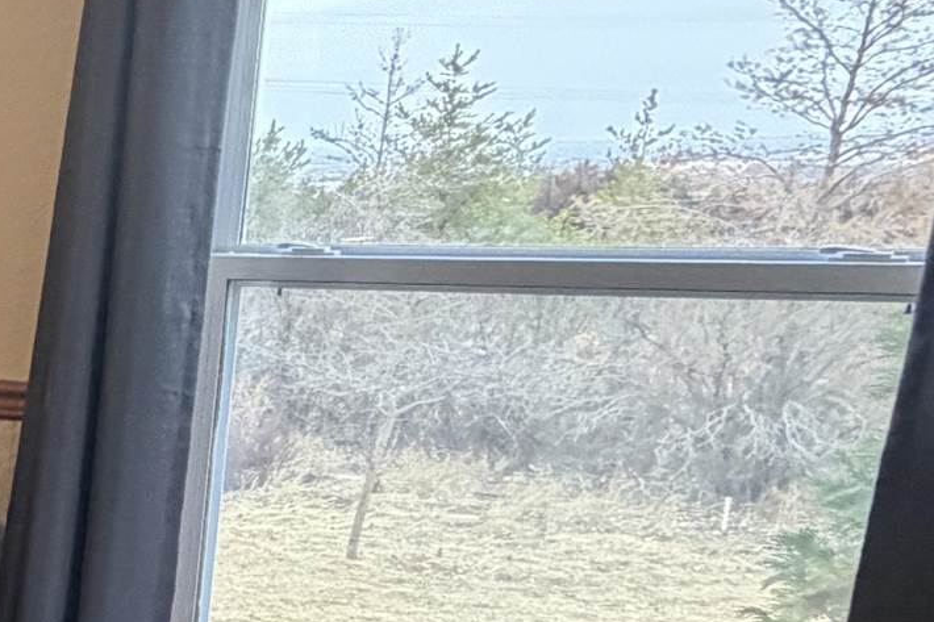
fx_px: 1634
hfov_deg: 20.7
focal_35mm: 63
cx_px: -792
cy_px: 512
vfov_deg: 21.3
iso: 320
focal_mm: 2.22
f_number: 2.2
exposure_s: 1/121
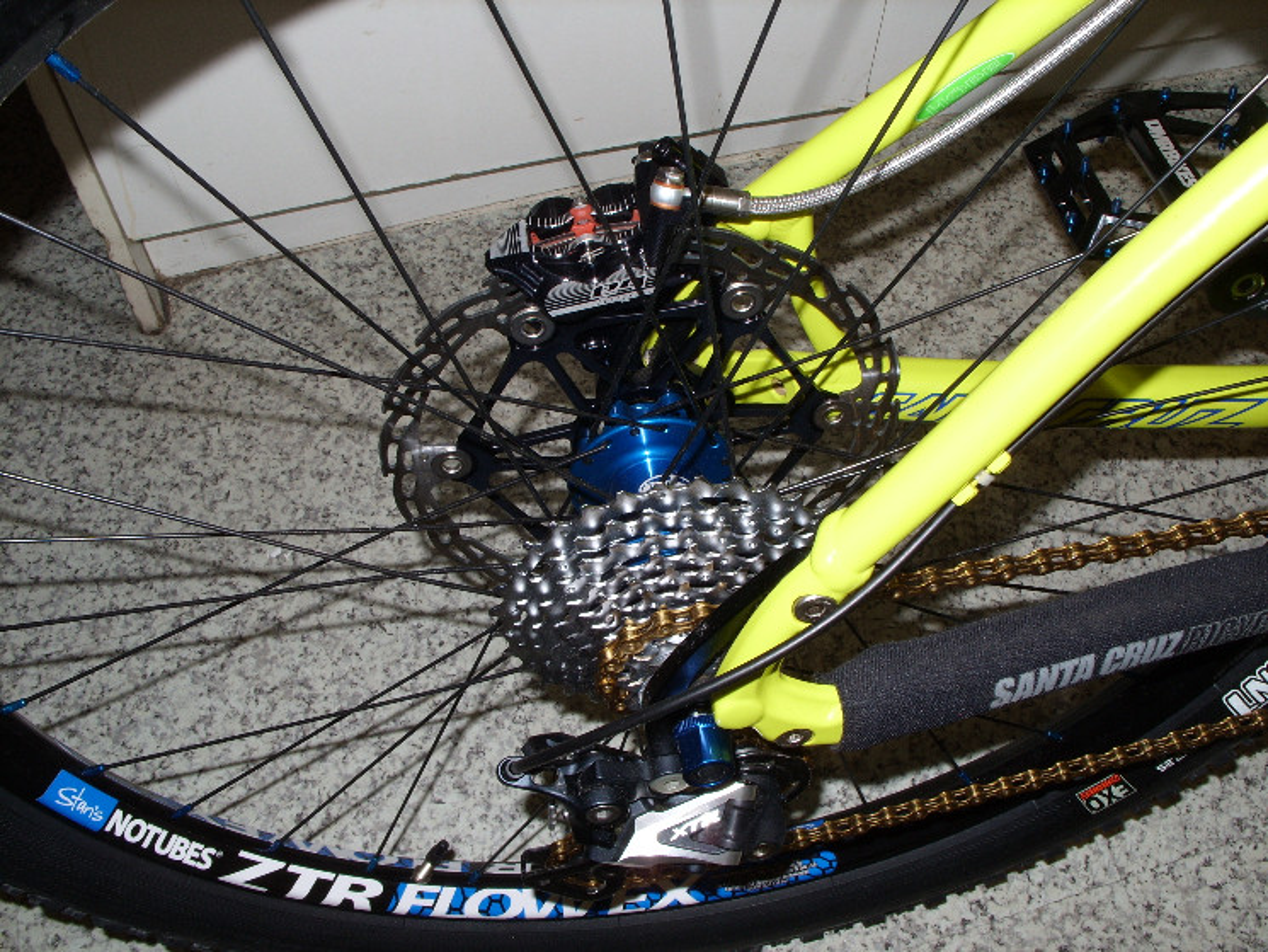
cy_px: 476
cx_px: 634
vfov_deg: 37.7
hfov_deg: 49.0
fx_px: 1392
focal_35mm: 38
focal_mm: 7.8
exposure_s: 1/30
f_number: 2.8
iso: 50
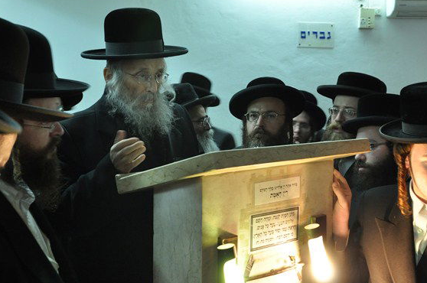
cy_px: 124
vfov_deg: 31.0
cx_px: 228
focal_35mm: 43
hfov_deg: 45.5
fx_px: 509
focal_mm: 20
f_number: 5.6
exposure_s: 1/20
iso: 1000
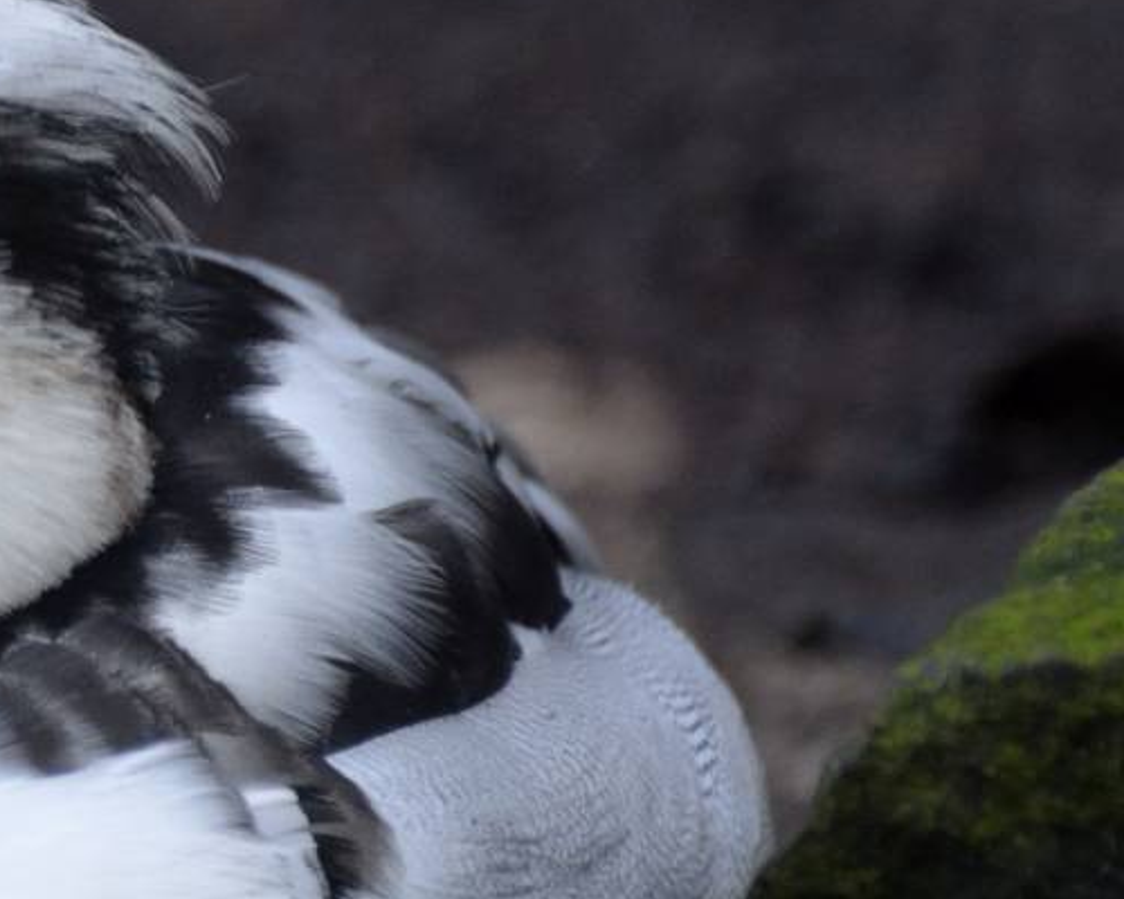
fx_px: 44843
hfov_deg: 1.4
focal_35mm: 1348
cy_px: 441
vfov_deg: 1.1
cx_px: -528
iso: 900
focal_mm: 300
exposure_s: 1/125
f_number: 5.6
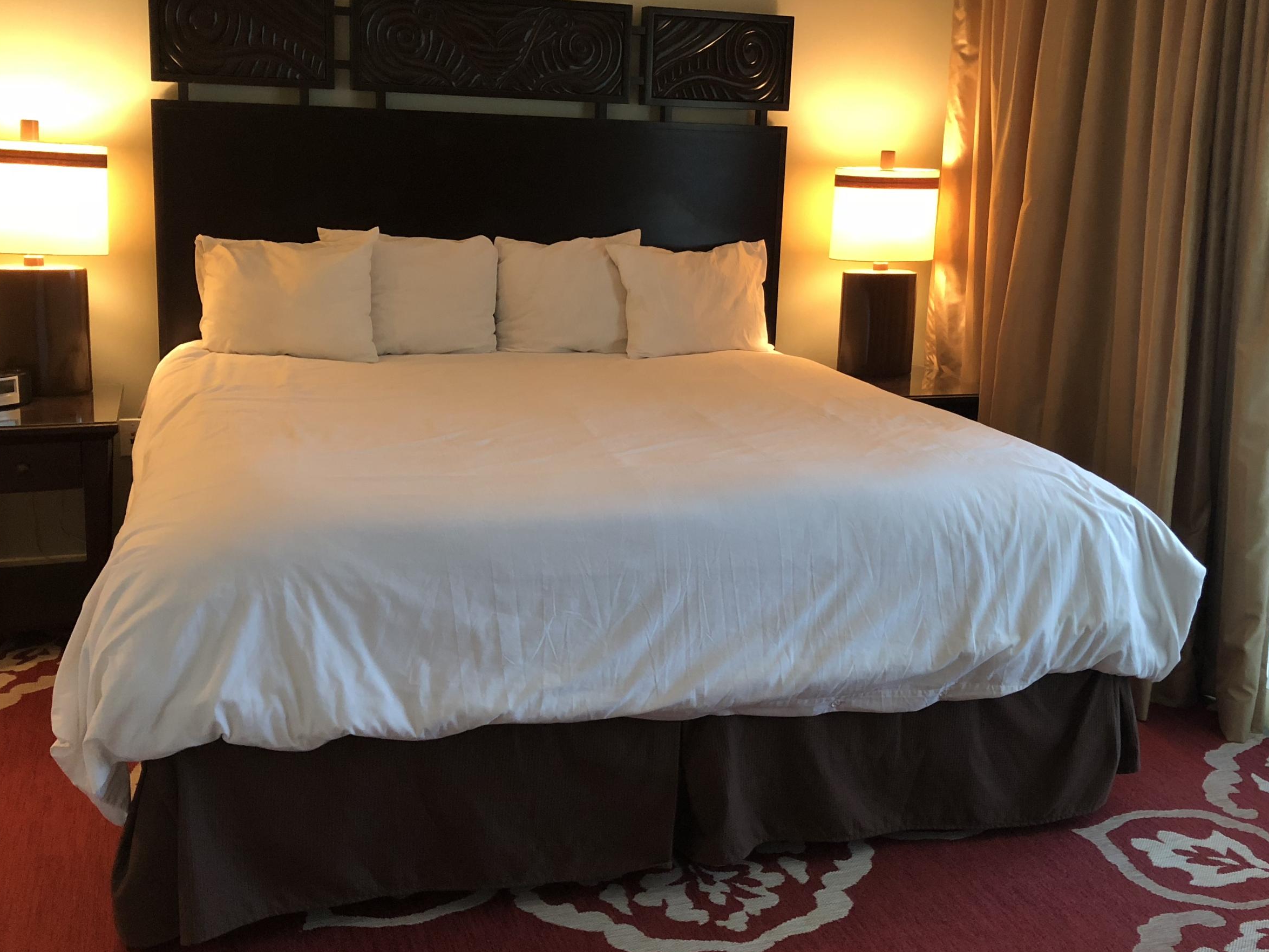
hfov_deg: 50.1
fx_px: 1357
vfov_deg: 38.6
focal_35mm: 37
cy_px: 399
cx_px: 681
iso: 80
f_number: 1.8
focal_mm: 3.99
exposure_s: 1/15
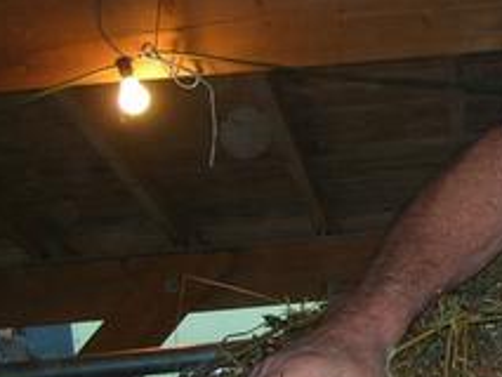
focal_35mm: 105
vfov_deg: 14.1
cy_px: 141
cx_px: 742
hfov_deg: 17.0
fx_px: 1524
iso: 50
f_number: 2.8
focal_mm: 5.8
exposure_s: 1/60.1
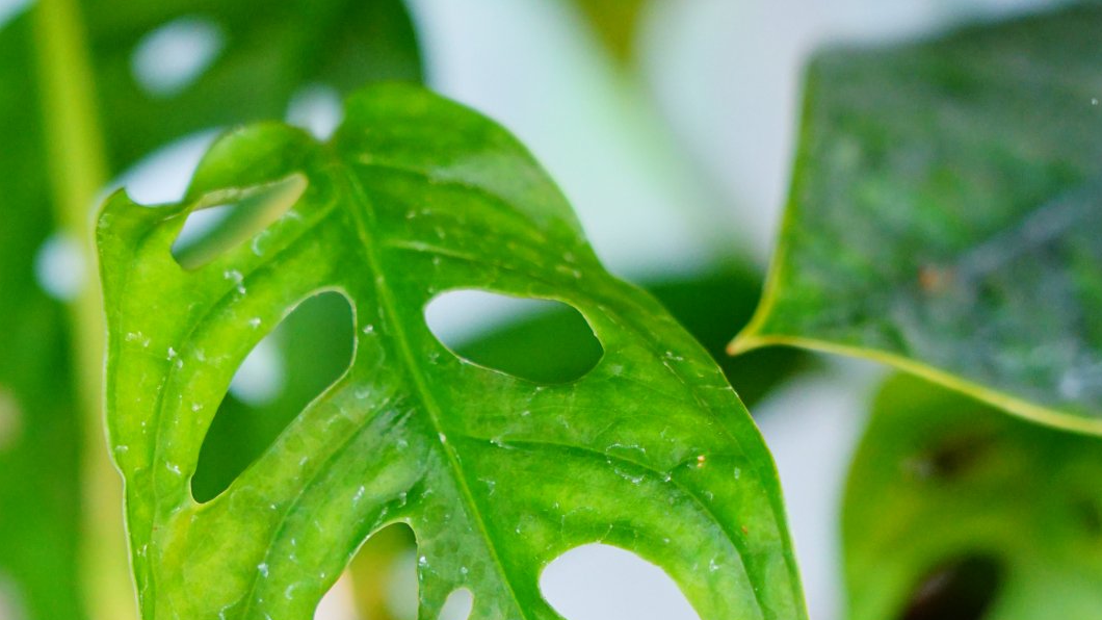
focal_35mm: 166
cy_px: 715
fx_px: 4850
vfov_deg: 7.3
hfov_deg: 13.0
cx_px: 554
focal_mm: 105
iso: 2000
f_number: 5.6
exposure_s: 1/125
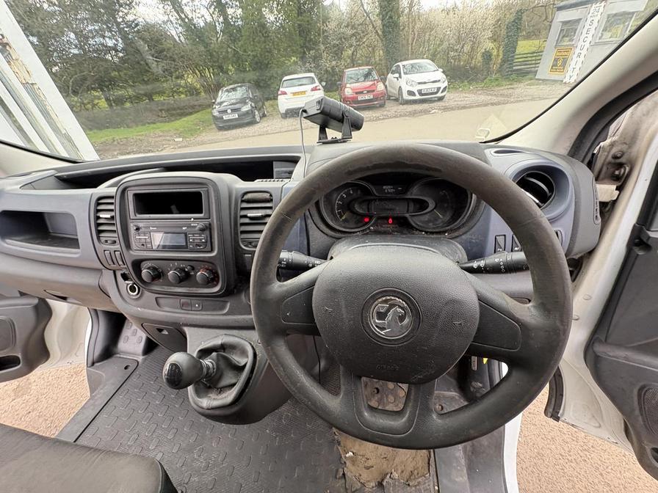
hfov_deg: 102.1
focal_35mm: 14
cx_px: 329
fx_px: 266
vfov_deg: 85.7
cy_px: 246
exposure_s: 1/99
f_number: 2.2
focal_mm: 2.22
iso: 160
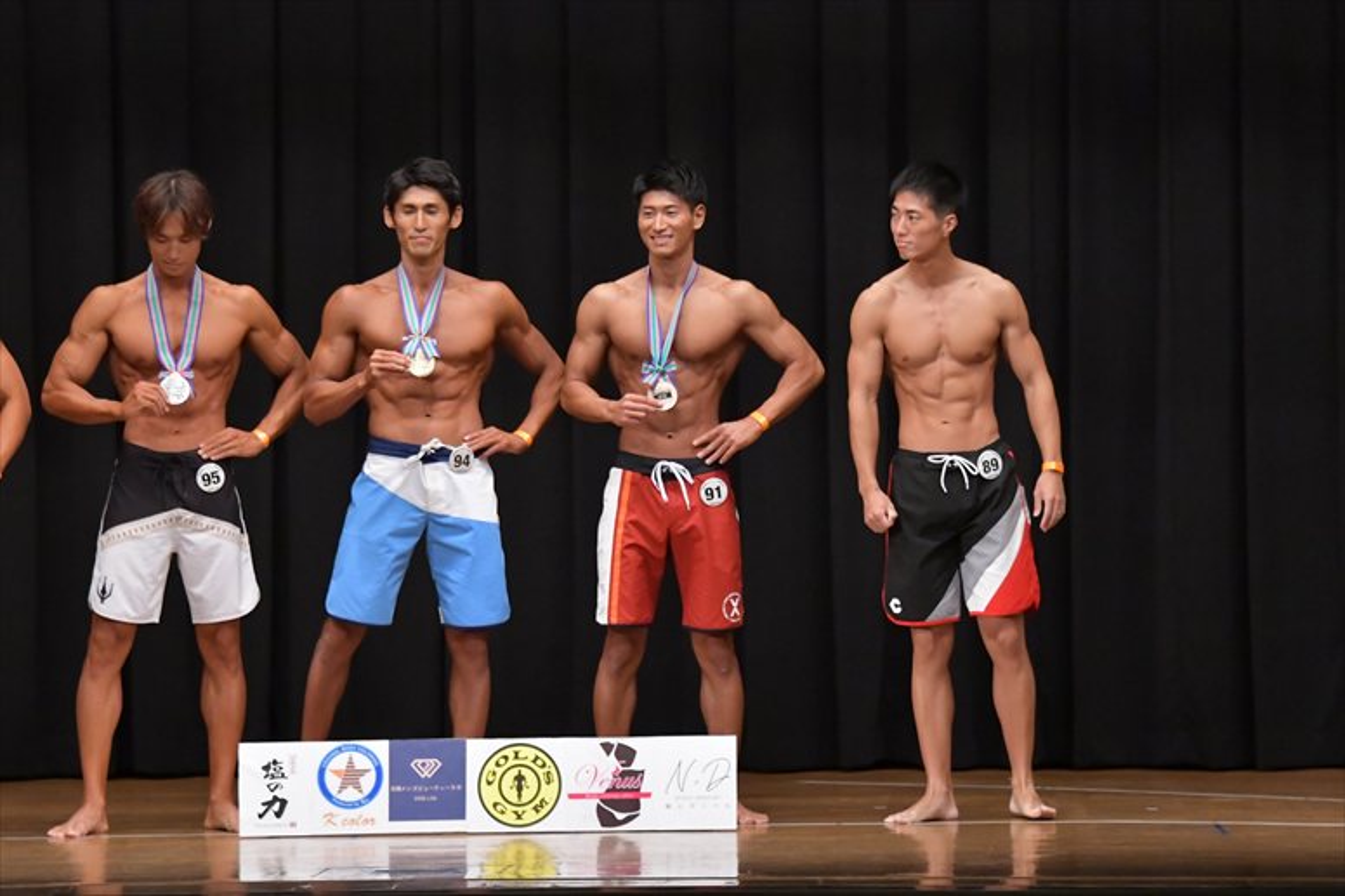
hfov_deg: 10.2
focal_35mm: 202
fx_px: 7543
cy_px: 448
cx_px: 672
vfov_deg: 6.8
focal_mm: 135
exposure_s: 1/400
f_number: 5.6
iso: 6400
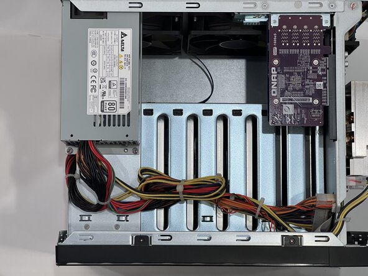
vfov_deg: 19.1
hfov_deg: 25.3
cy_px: 138
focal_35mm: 77
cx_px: 184
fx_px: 819
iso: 160
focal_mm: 9
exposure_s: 1/60
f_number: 2.8
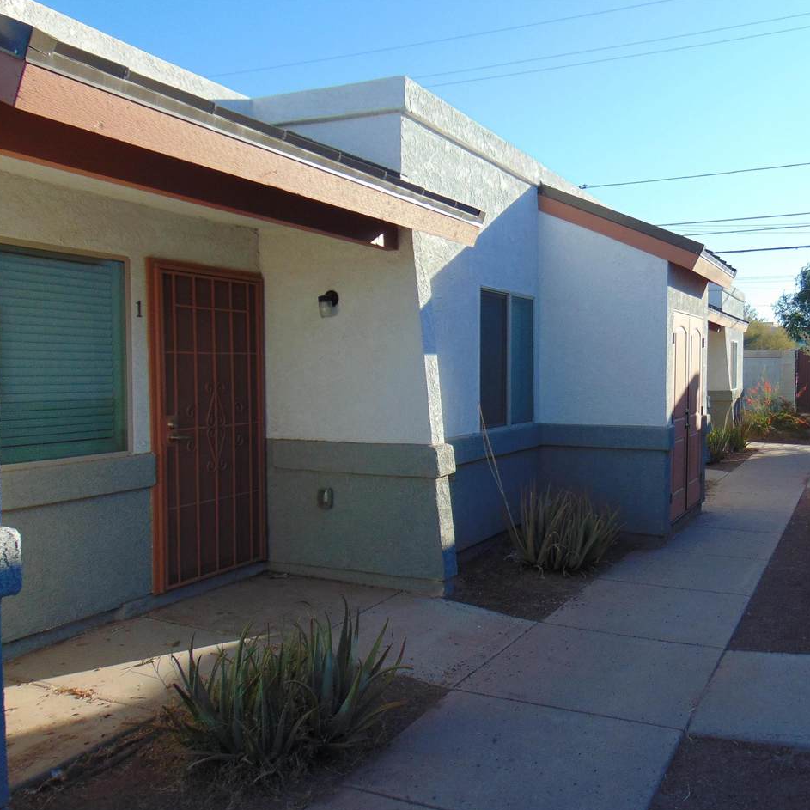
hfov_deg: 53.2
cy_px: 410
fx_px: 794
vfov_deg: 54.0
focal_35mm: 30
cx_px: 524
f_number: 3
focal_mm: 4.5
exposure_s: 1/640
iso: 80
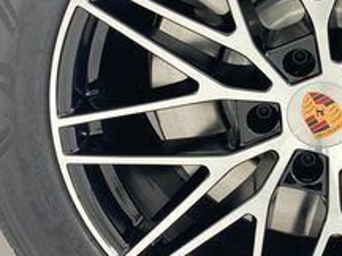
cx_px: 312
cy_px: 71
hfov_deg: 22.9
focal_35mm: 83
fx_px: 820
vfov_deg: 17.7
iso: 80
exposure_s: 1/120
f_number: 1.8
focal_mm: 3.99
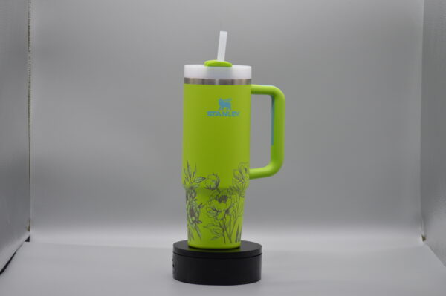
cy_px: 148
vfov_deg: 13.4
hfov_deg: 20.0
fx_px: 1263
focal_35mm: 102
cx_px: 223
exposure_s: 1/125
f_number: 5.6
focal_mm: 68
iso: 220
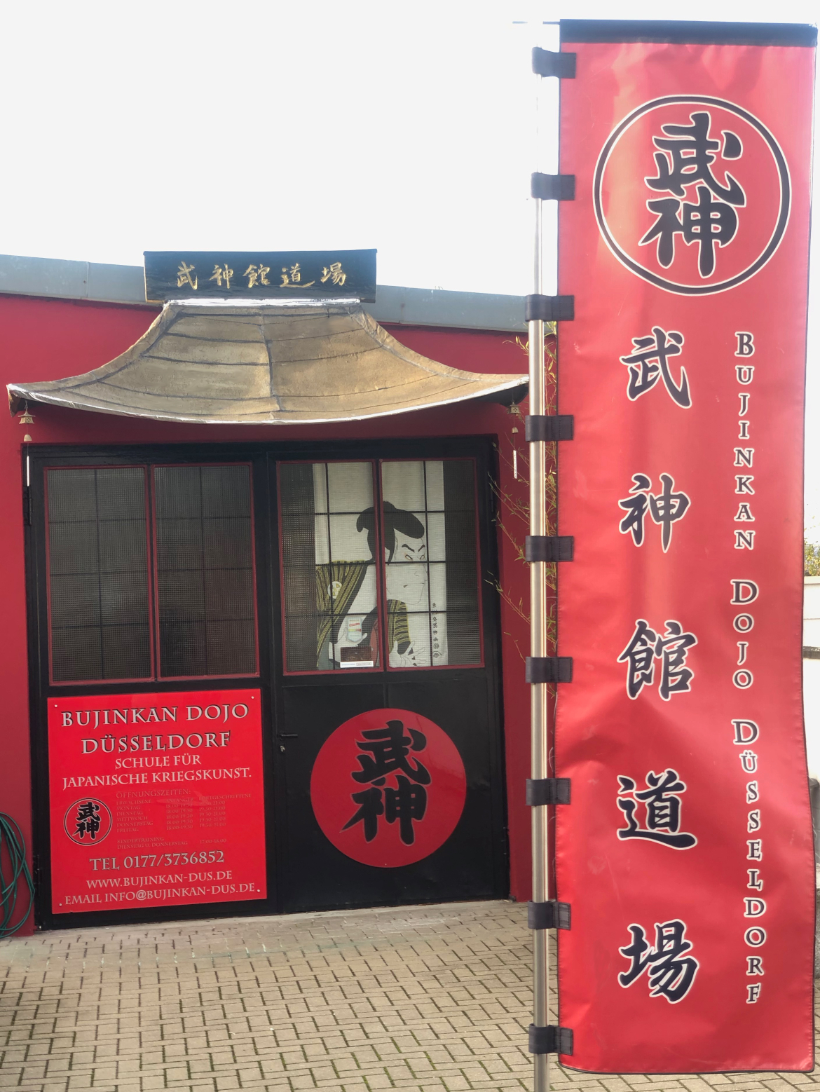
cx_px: 410
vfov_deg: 36.8
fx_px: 1641
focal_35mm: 52
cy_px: 546
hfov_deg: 28.1
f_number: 2.4
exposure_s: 1/60
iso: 16
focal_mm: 6
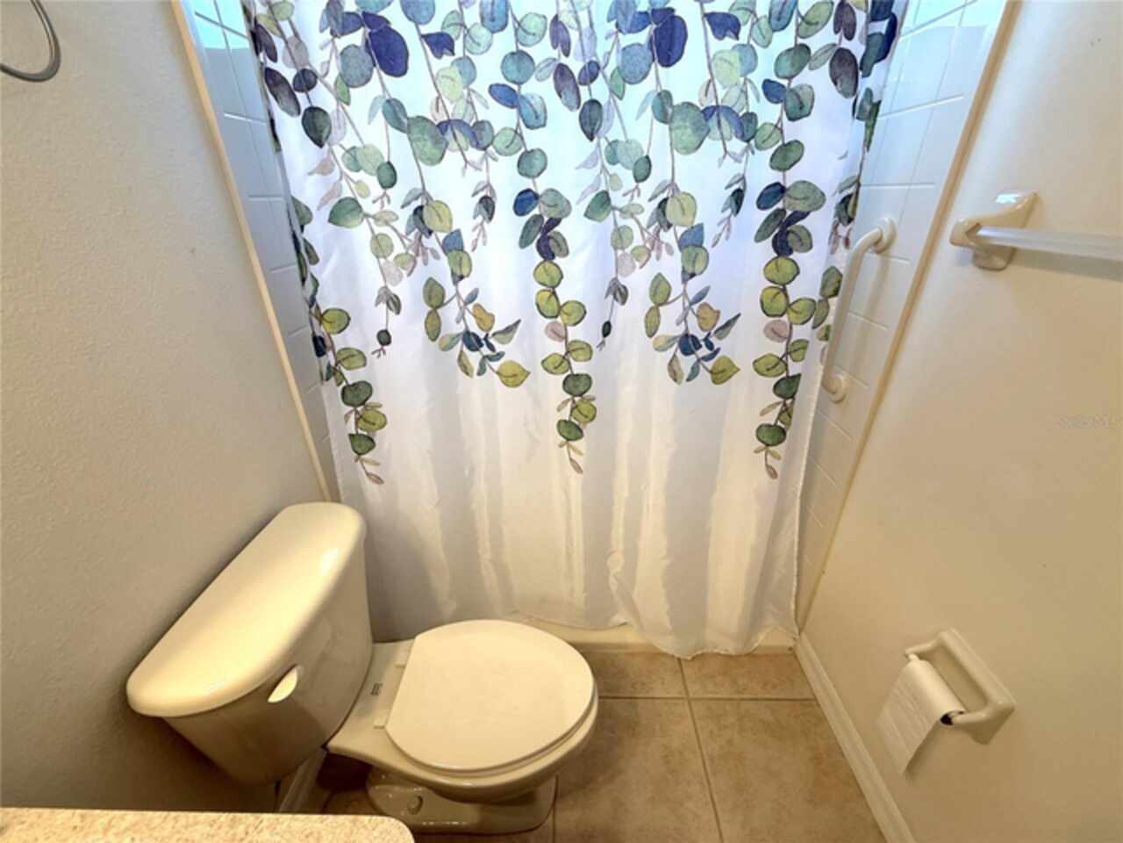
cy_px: 422
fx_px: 454
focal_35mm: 14
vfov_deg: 85.7
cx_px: 562
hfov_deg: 102.1
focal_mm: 2.22
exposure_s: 1/120
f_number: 2.2
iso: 200
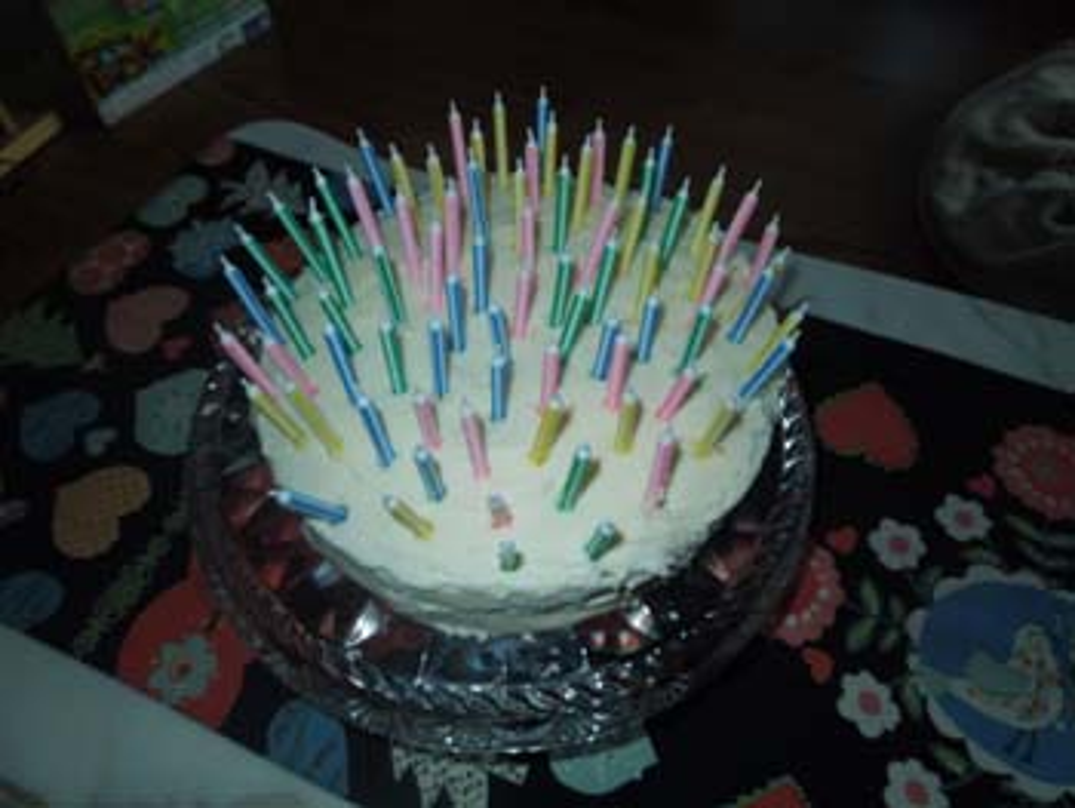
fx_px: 777
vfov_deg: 54.9
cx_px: 538
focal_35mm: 25
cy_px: 404
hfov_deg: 69.4
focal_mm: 4.5
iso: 100
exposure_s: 1/30
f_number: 3.3
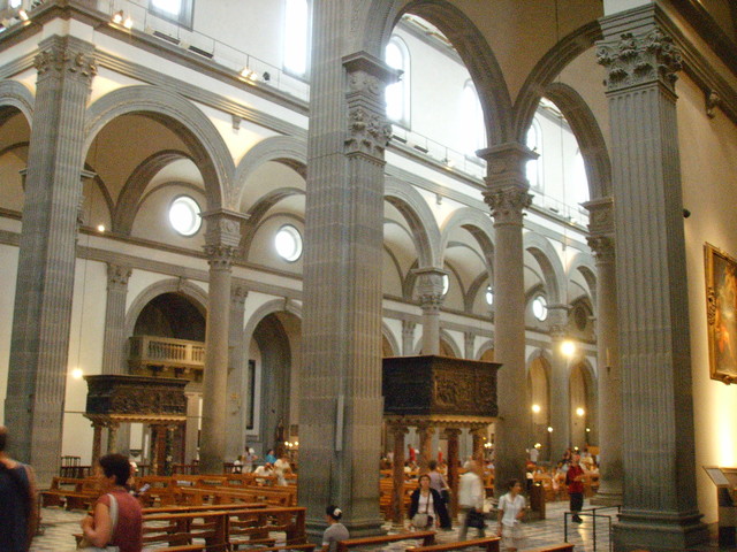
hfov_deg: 47.9
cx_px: 368
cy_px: 276
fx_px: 830
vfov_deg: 36.8
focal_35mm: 39
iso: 150
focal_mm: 6.6
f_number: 3.5
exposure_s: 1/2
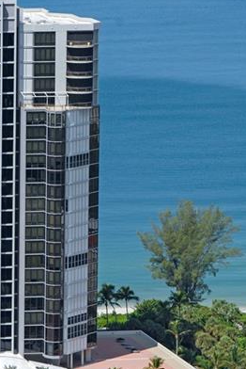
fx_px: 3366
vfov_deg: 6.3
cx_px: 17
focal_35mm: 329
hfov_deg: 4.2
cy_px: 217
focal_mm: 112
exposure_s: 1/350
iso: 200
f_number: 10
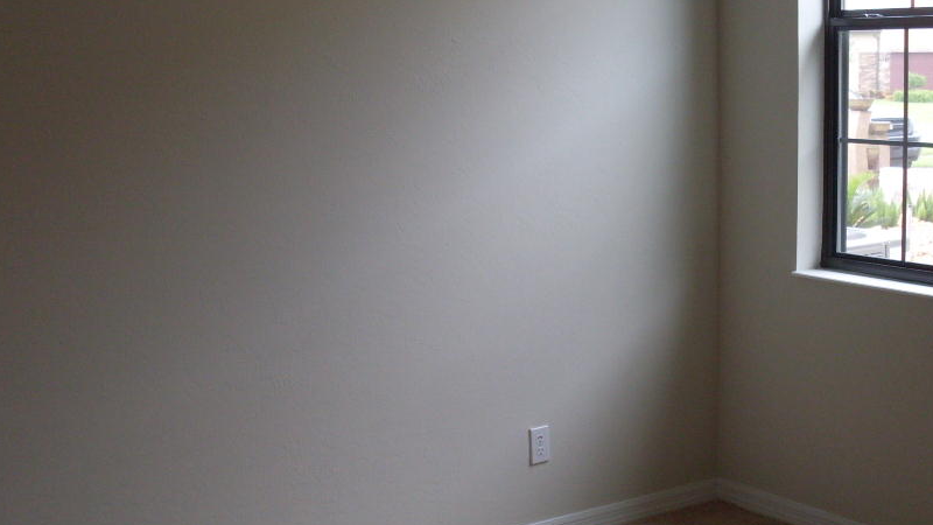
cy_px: 279
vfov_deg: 22.6
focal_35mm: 53
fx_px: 1311
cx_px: 498
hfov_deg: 39.2
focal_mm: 6.3
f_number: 2.8
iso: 100
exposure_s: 1/60
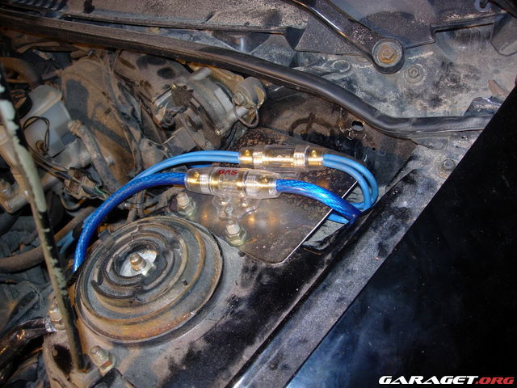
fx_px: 568
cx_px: 258
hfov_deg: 49.0
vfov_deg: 37.7
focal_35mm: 38
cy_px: 194
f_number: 2.8
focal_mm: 7.8
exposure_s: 1/64
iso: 79
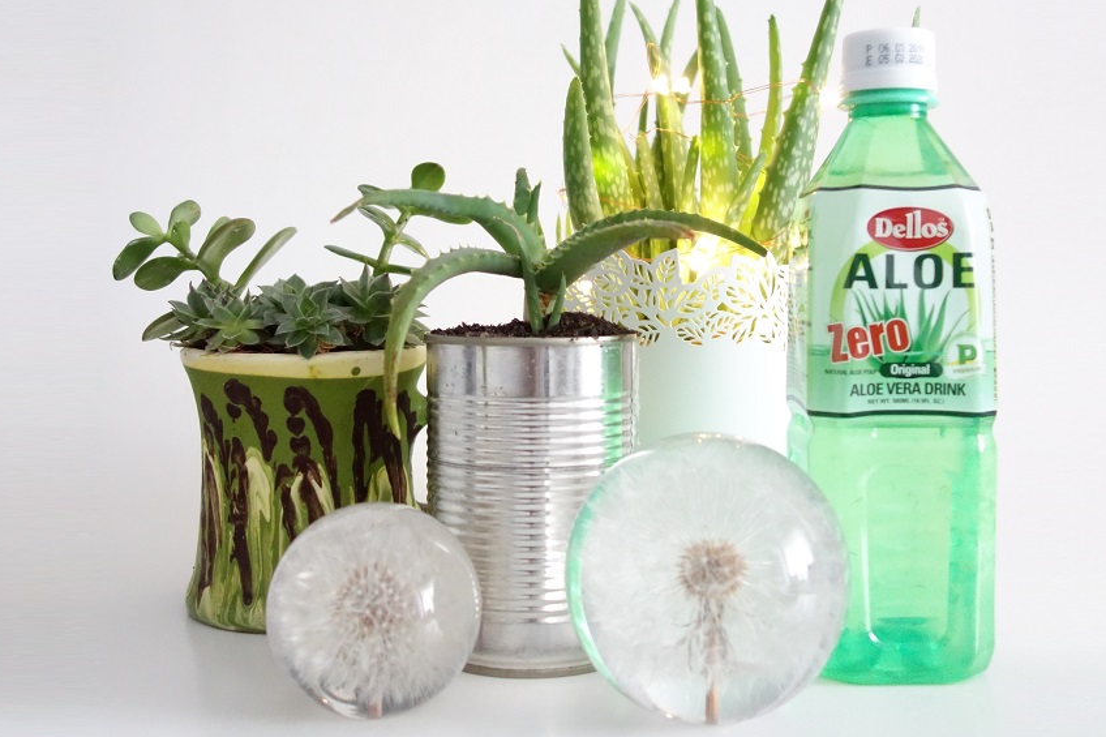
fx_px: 1014
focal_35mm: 33
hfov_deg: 57.1
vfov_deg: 39.9
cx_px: 603
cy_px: 327
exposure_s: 1/100
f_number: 1.8
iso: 1250
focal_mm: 10.4
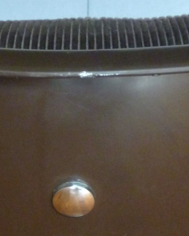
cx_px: 67
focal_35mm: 272
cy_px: 340
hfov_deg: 5.7
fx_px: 1901
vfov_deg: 7.0
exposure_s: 1/8
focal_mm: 11.5
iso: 400
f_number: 4.5
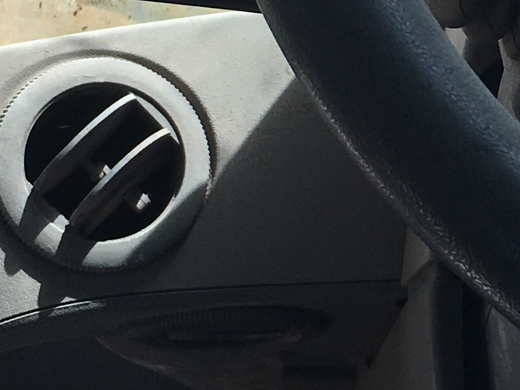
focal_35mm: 139
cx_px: 605
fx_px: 2088
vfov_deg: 10.6
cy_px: 68
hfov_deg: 13.8
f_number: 2.2
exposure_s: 1/516
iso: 25
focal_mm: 4.15
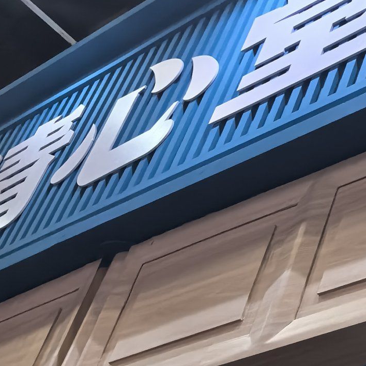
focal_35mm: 92
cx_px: 434
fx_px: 1101
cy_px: 270
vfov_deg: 18.8
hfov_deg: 18.0
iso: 50
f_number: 2
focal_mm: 5.75
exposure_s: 1/213
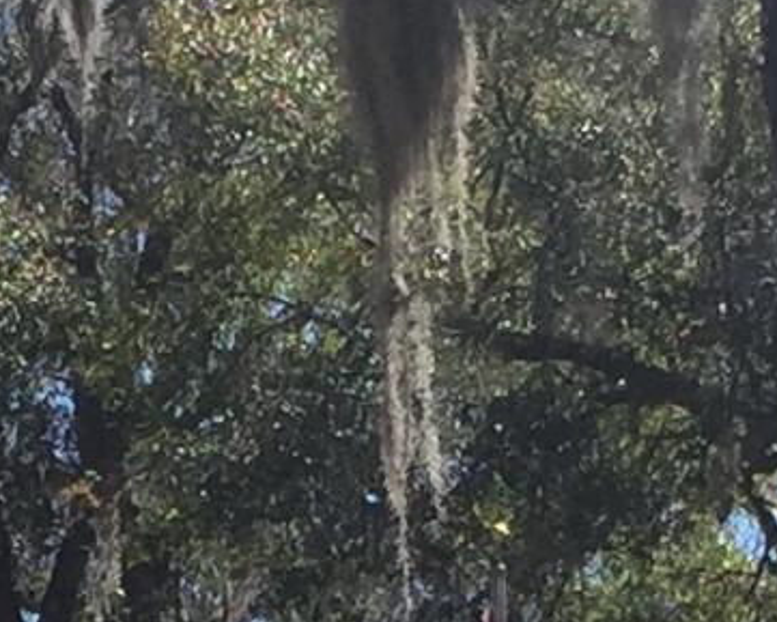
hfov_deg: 8.2
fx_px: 5406
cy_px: 1500
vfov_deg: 6.3
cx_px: 140
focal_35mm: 235
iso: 32
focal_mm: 4.15
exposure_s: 1/1464
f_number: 2.2
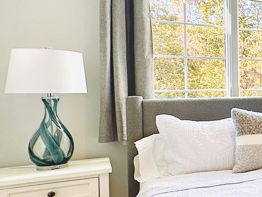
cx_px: 406
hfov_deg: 26.6
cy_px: 93
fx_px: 363
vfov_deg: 30.3
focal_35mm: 48
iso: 40
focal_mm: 2.22
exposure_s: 1/99
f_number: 2.2
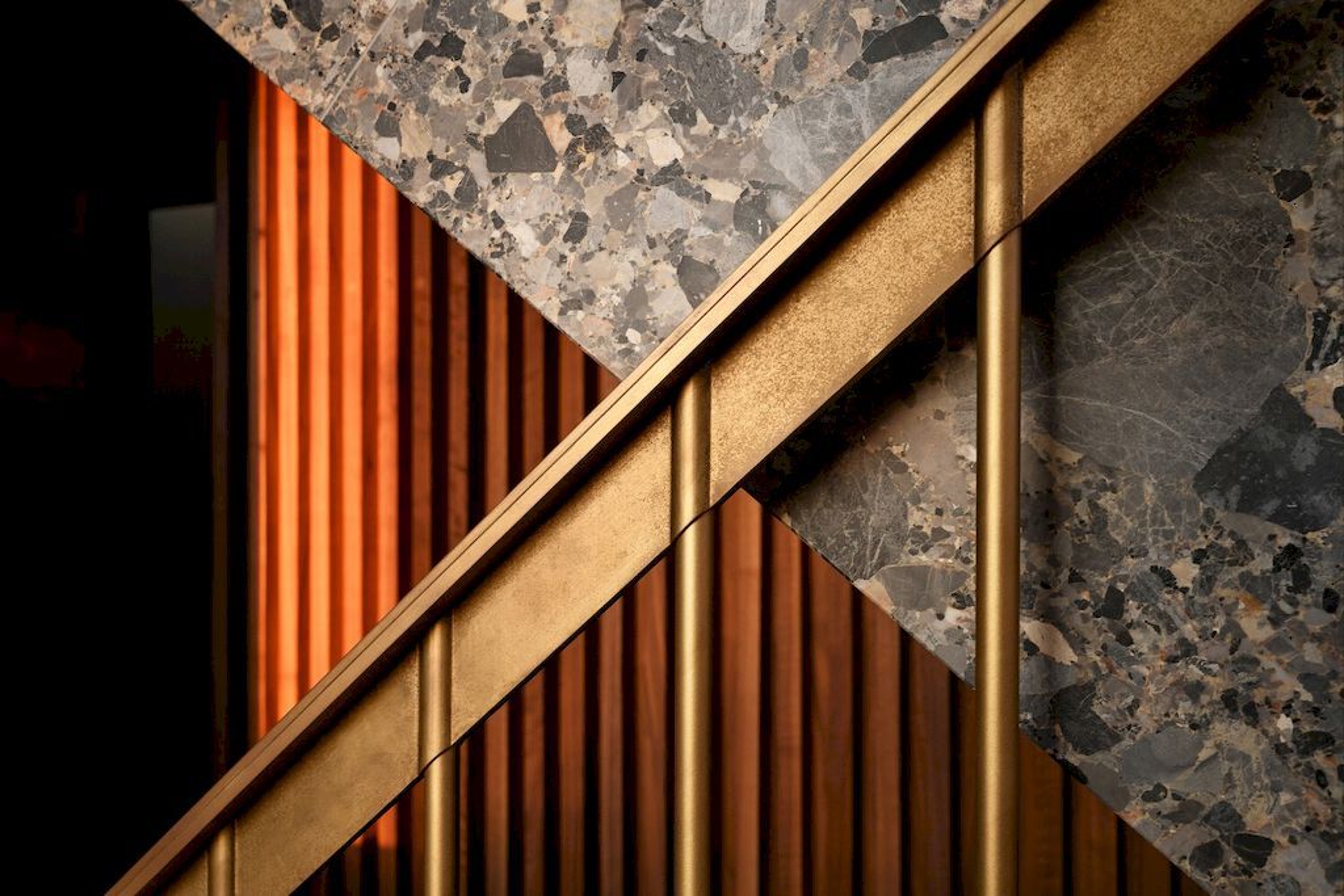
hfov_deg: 61.1
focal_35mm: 30
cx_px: 672
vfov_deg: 43.0
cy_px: 448
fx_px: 1139
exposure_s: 1/20
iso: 400
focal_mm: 30.5
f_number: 8
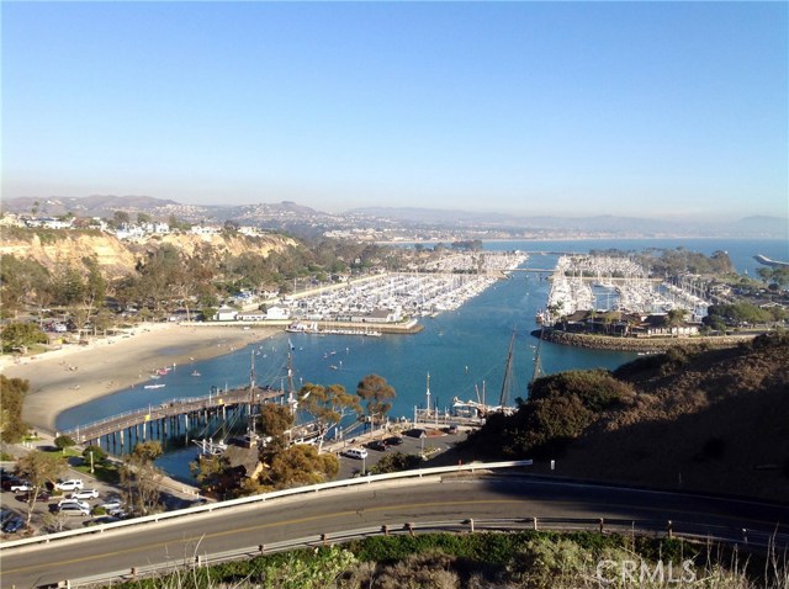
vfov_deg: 40.6
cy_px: 294
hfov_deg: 52.7
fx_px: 797
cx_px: 394
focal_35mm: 35
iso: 50
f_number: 2.4
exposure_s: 1/1513
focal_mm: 4.28
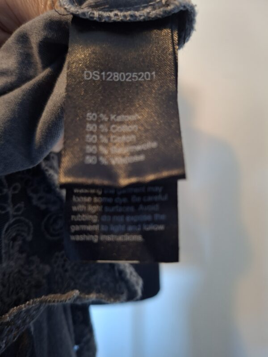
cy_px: 178
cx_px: 134
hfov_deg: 58.9
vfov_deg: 73.9
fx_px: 237
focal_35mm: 23
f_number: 1.8
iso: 400
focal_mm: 5.54
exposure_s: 1/24
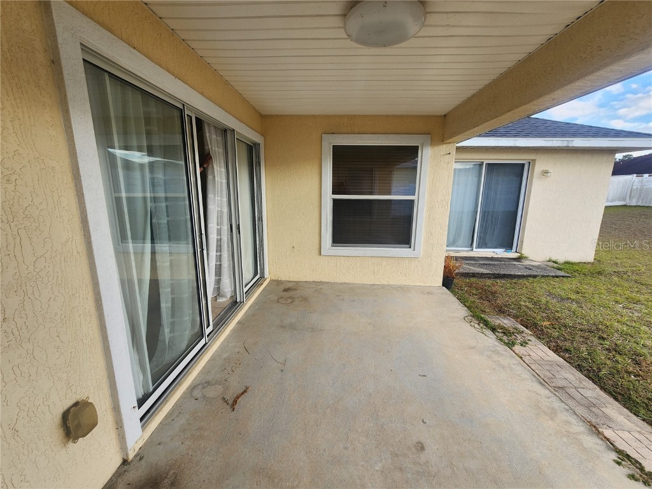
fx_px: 245
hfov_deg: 106.2
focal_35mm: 13
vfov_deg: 89.9
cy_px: 244
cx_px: 326
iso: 50
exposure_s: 1/255
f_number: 2.2
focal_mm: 2.2
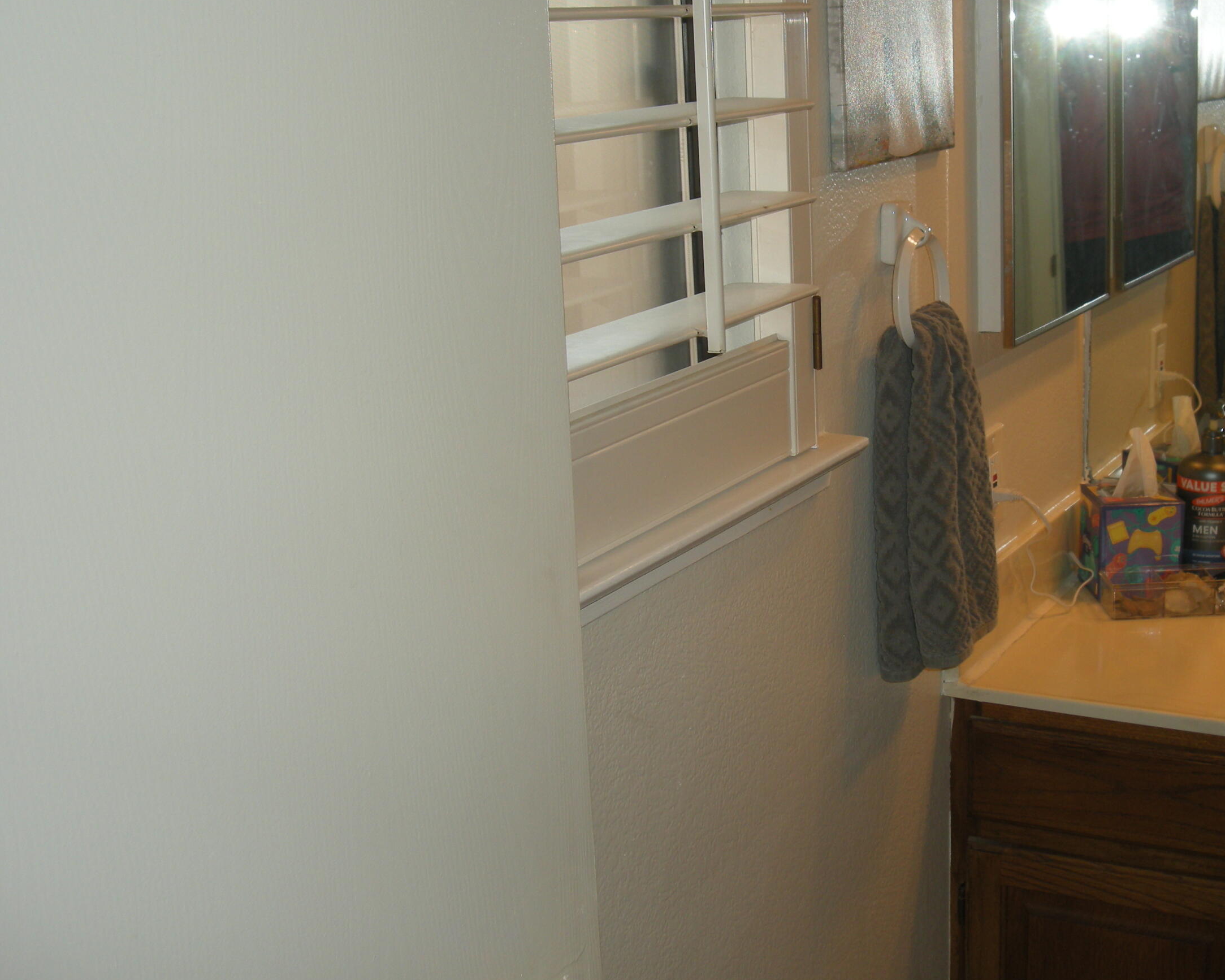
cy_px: 443
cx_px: 802
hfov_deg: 37.0
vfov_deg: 30.2
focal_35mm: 50
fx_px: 1813
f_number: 2.8
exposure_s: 1/60.6
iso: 64
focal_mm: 7.9
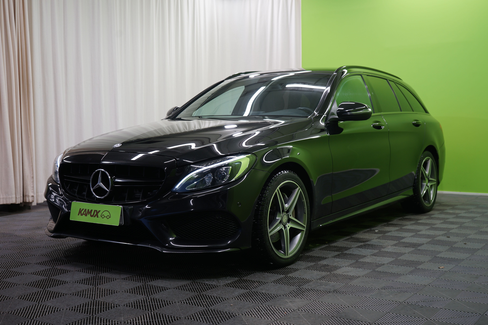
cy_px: 162
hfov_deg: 43.6
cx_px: 244
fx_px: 610
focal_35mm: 45
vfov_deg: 29.9
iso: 200
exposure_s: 1/40
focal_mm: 45
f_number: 5
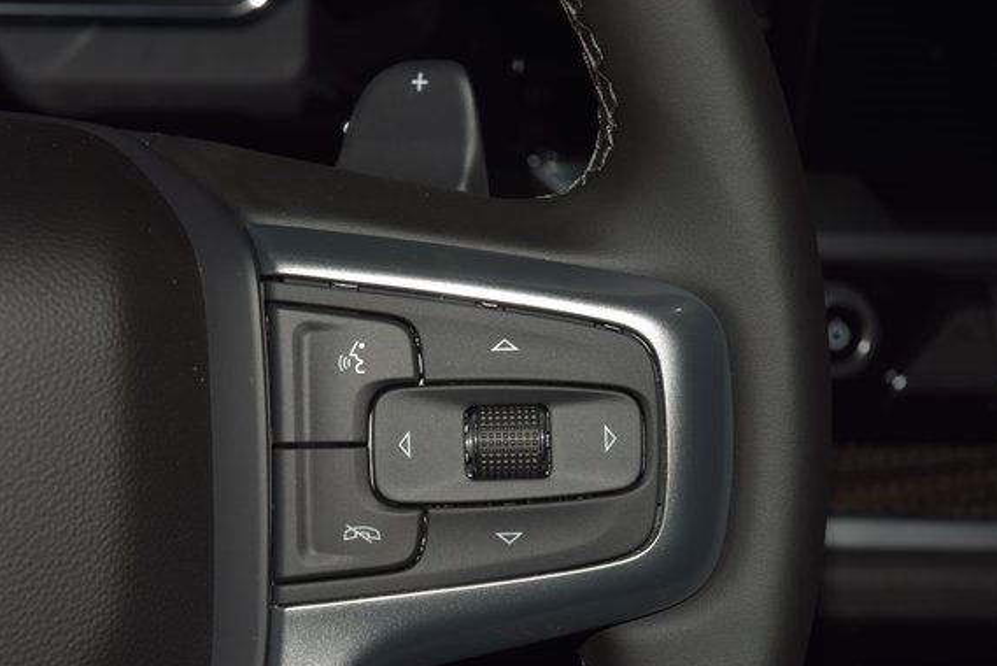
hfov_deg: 17.3
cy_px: 329
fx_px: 3269
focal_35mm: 118
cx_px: 459
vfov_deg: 11.6
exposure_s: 1/125
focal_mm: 70
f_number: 8
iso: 100
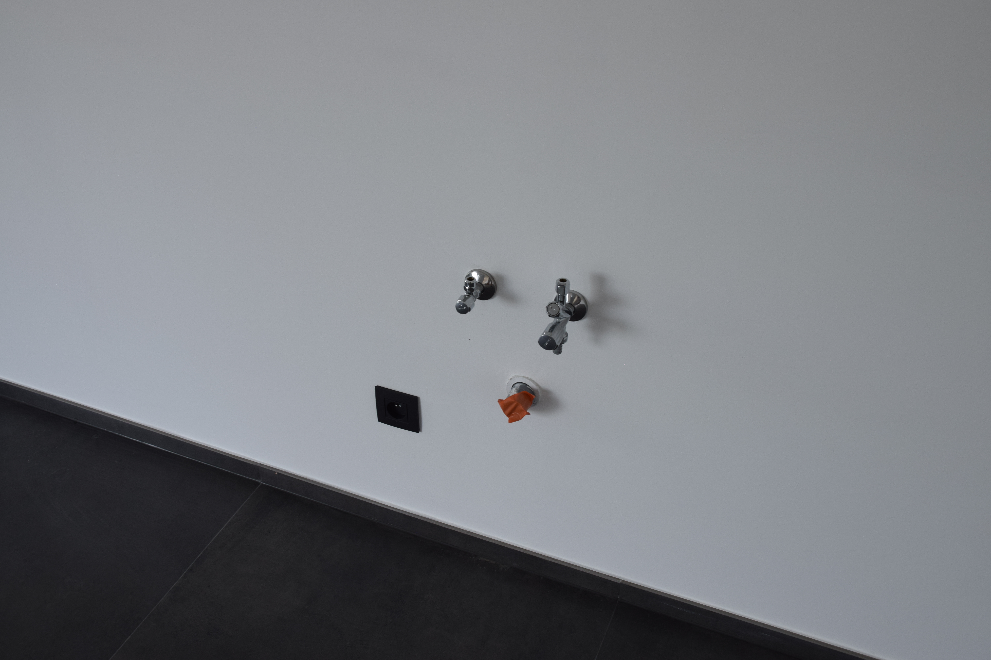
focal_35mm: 33
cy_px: 330
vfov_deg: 40.0
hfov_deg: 57.2
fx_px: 908
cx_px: 496
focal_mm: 22
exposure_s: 1/125
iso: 400
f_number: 6.3
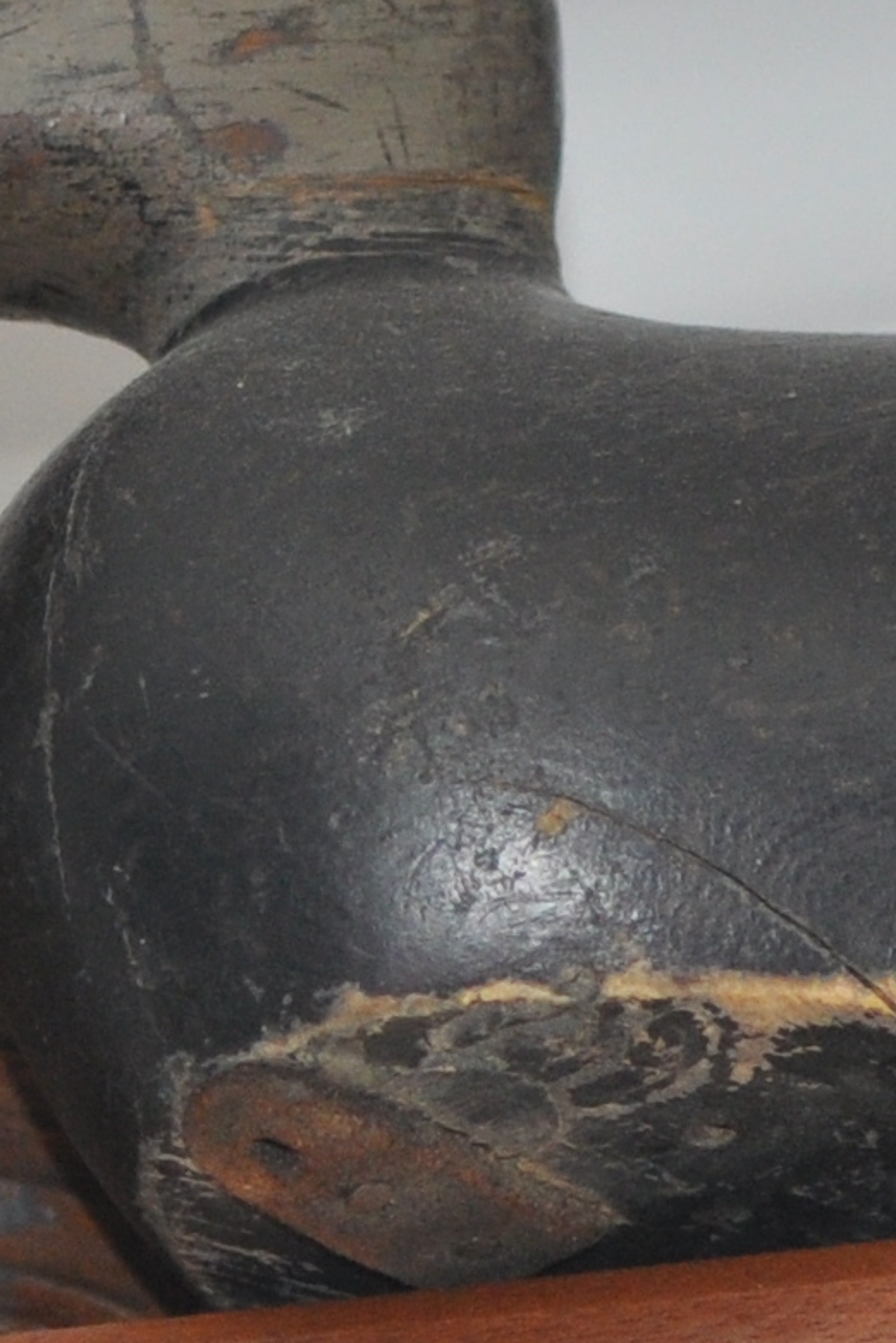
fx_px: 10737
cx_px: -50
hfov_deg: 4.8
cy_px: 519
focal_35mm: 288
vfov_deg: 7.2
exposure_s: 1/125
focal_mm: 35
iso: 560
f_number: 2.8
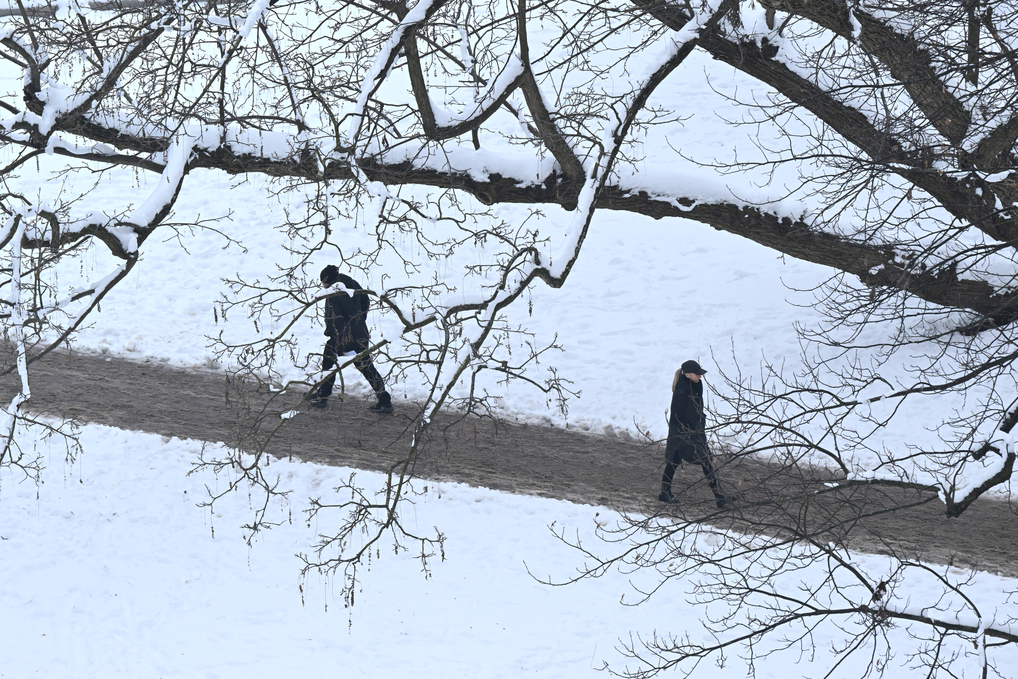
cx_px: 509
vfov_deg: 6.9
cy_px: 340
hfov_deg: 10.3
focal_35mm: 200
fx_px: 5655
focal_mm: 200
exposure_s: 1/400
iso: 1250
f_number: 10
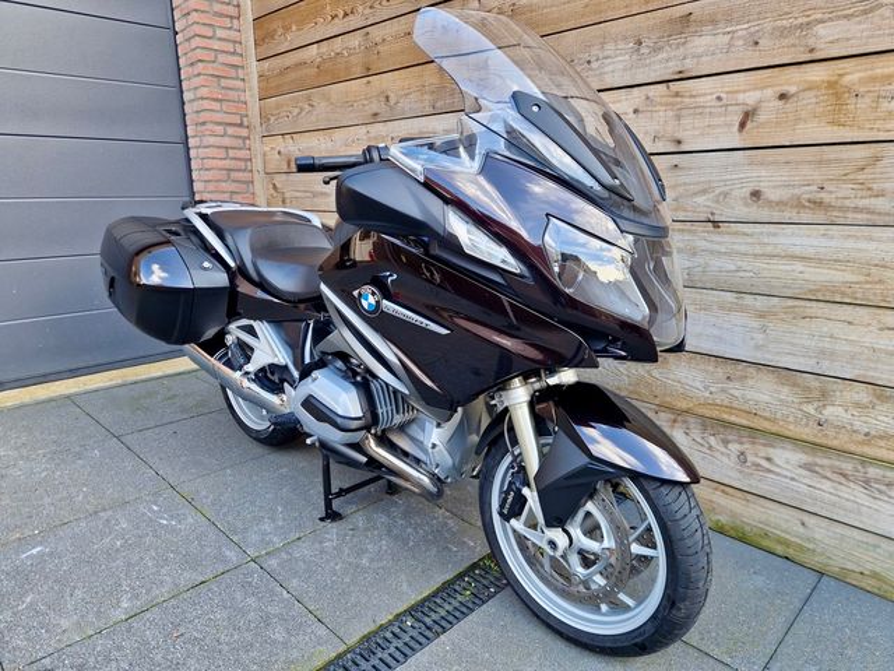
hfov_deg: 73.9
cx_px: 447
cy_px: 336
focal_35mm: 23
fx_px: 594
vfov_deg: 58.9
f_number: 1.8
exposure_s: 1/180
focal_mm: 5.4
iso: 100
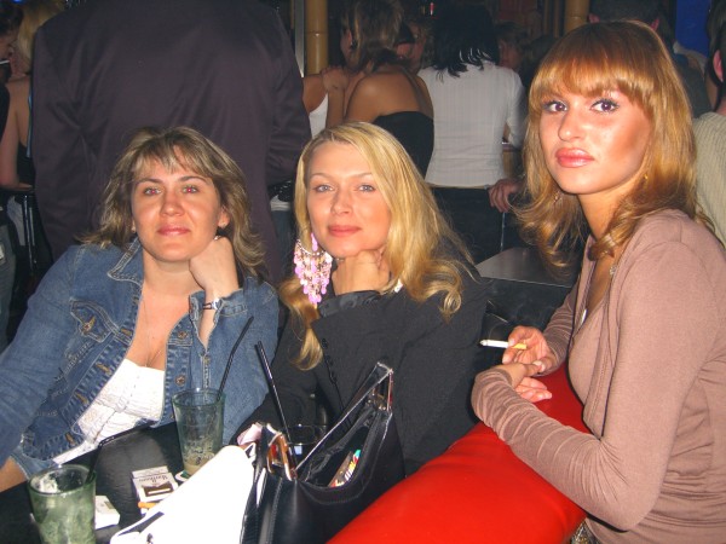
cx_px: 363
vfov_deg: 37.7
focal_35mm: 38
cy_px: 272
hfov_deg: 49.0
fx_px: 797
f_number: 2.8
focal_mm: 7.9
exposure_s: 1/60
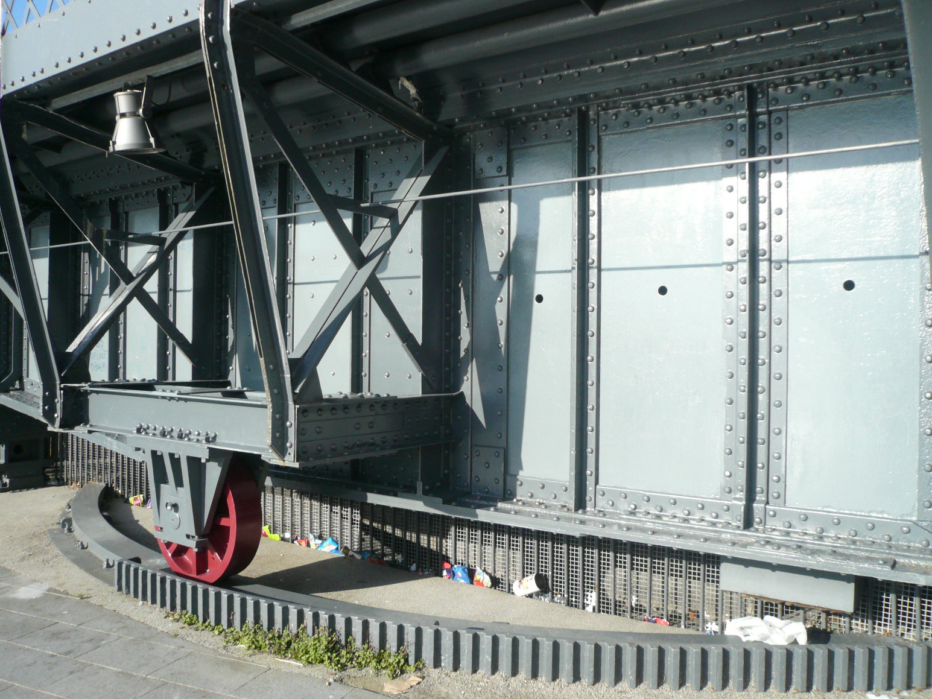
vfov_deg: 48.2
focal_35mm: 29
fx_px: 781
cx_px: 457
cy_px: 358
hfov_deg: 61.7
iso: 100
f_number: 2.8
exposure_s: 1/640
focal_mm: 4.6
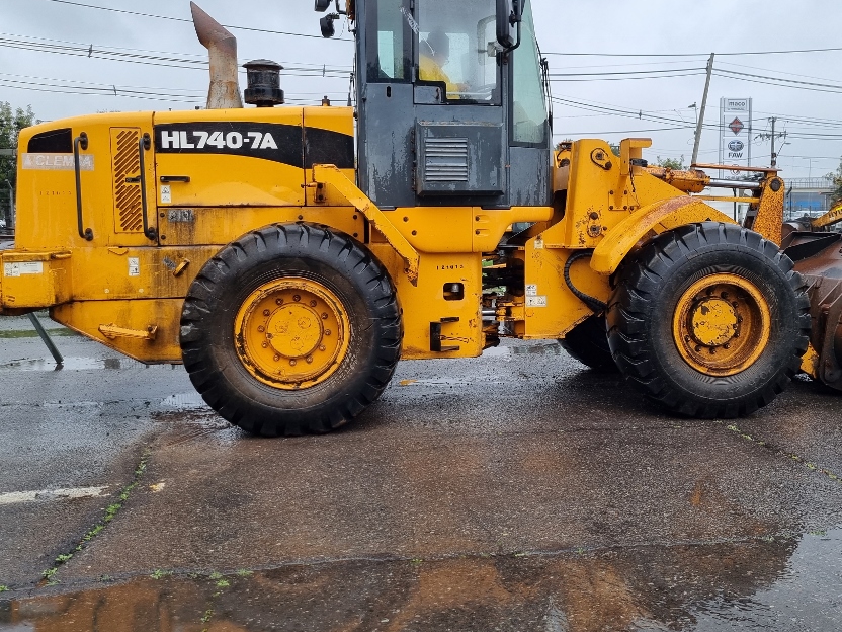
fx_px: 778
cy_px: 285
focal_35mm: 32
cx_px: 486
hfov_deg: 56.6
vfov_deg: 44.1
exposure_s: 1/632
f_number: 1.8
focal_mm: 5.4
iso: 50
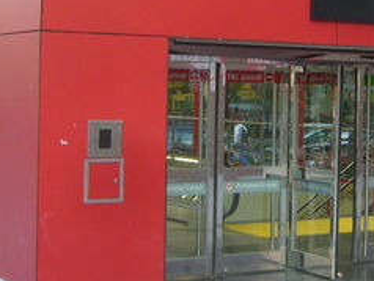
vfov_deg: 15.6
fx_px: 1017
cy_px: 33
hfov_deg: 20.8
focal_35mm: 94
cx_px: 251
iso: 100
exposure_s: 1/100
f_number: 2.8
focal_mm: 5.8
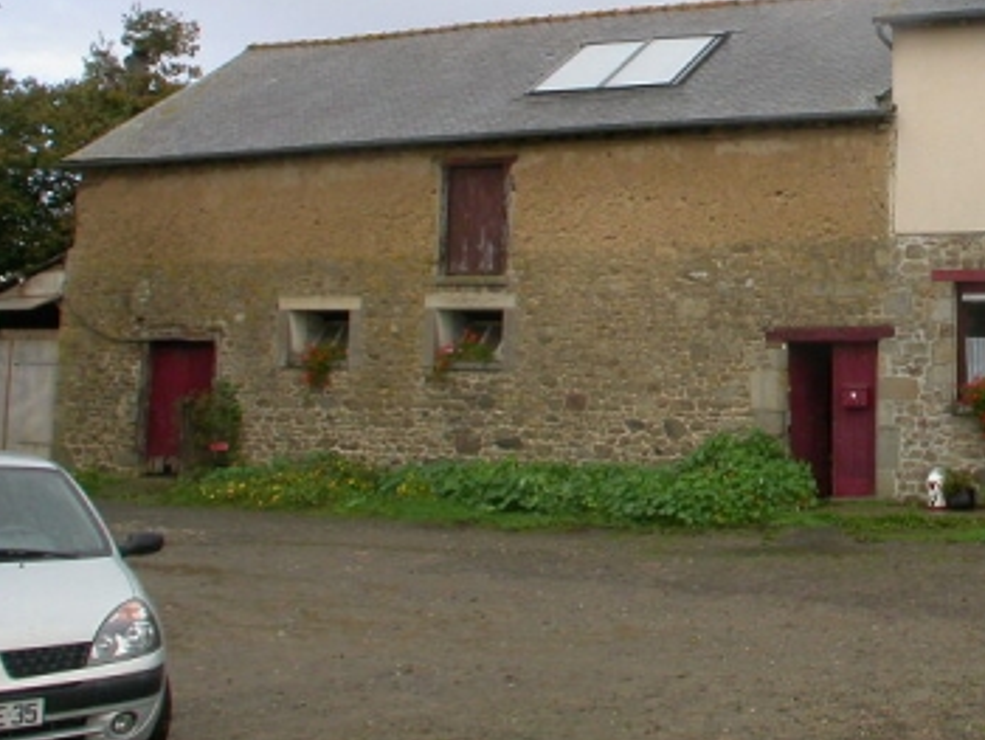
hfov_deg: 25.3
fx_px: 2107
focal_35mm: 74
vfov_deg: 19.8
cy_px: 169
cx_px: 929
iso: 100
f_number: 6
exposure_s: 1/179
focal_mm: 7.85
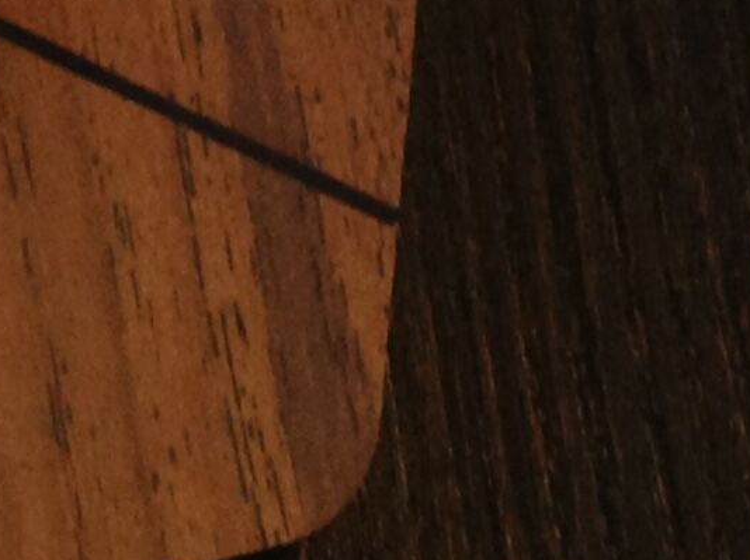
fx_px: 3678
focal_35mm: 170
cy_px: -358
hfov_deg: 10.3
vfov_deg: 8.5
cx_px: -985
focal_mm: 4.28
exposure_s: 1/15
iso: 125
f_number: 2.4
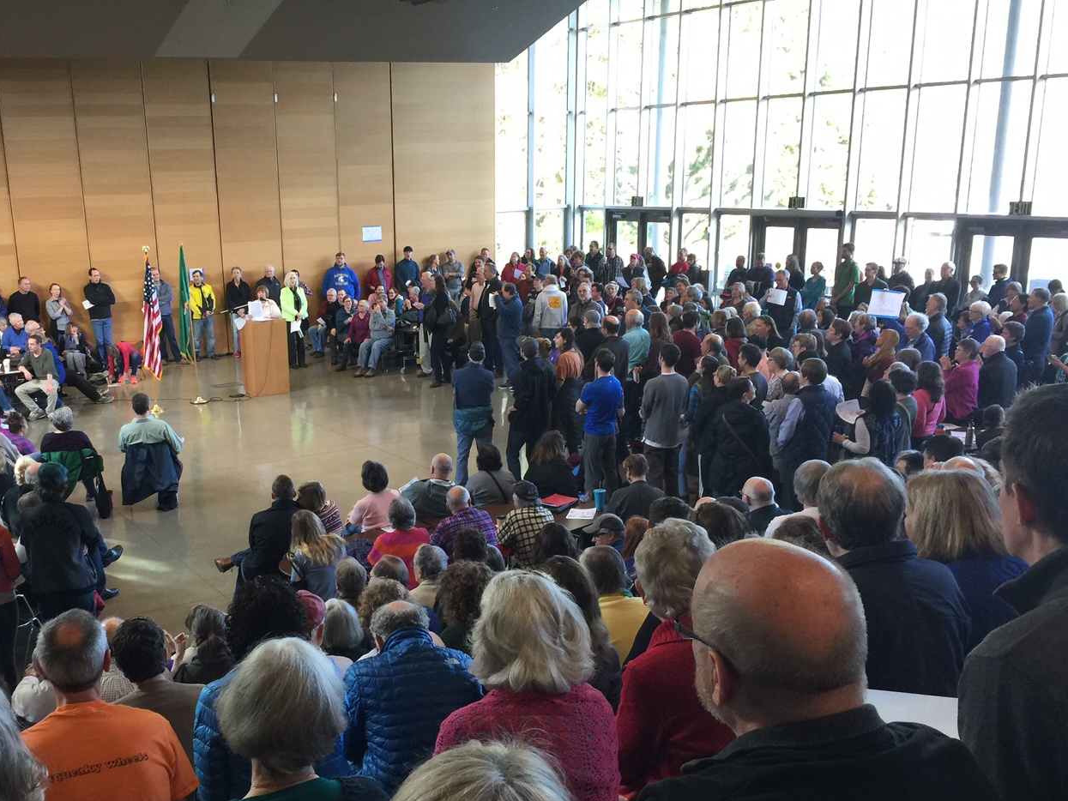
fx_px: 1173
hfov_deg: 48.5
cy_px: 524
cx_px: 395
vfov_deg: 37.4
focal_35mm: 38
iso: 40
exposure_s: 1/30
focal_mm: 4.15
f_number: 2.2
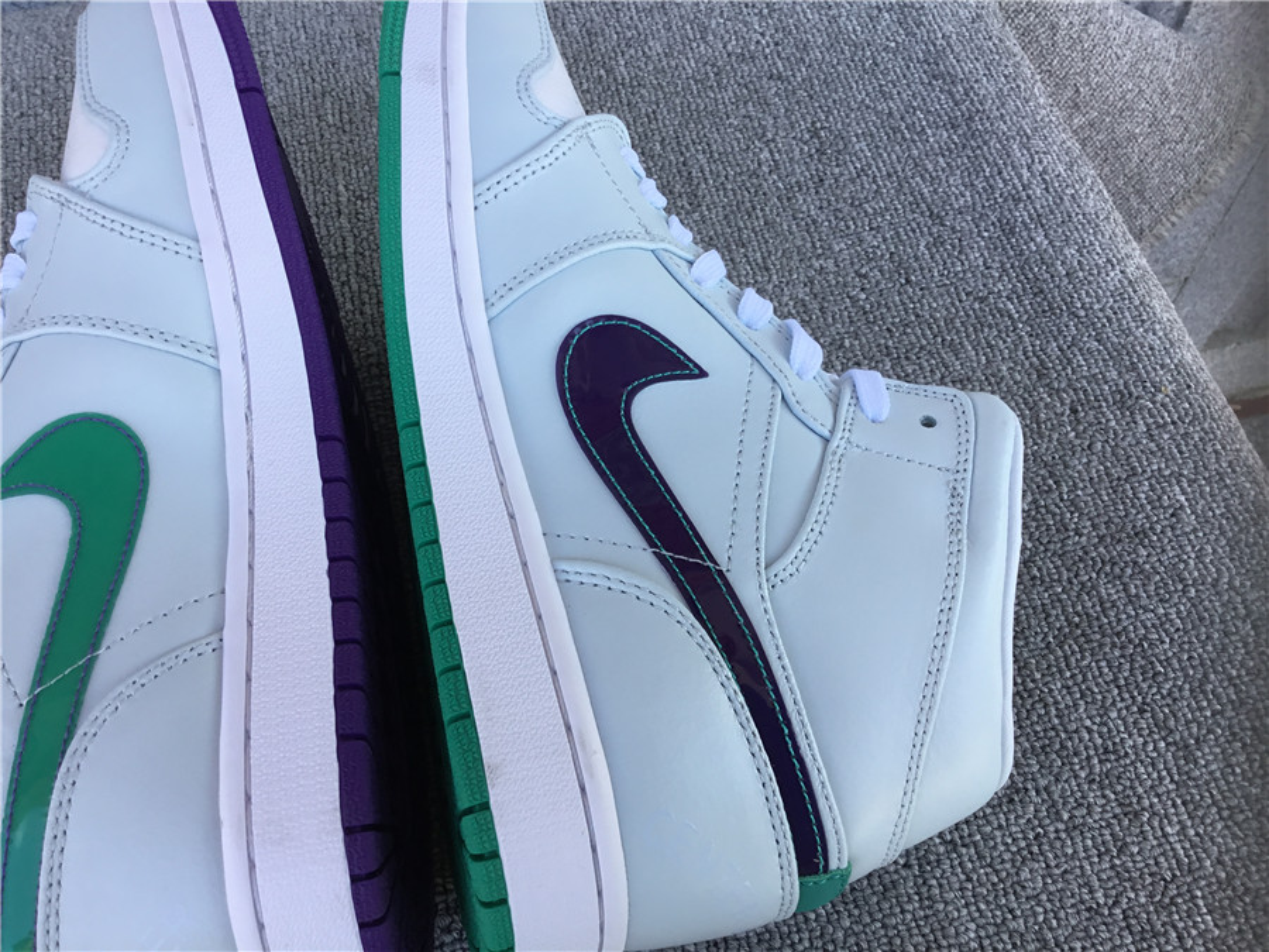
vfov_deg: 45.4
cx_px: 634
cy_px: 476
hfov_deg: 58.4
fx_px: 1136
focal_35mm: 31
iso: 25
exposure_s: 1/152
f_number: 2.4
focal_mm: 3.3
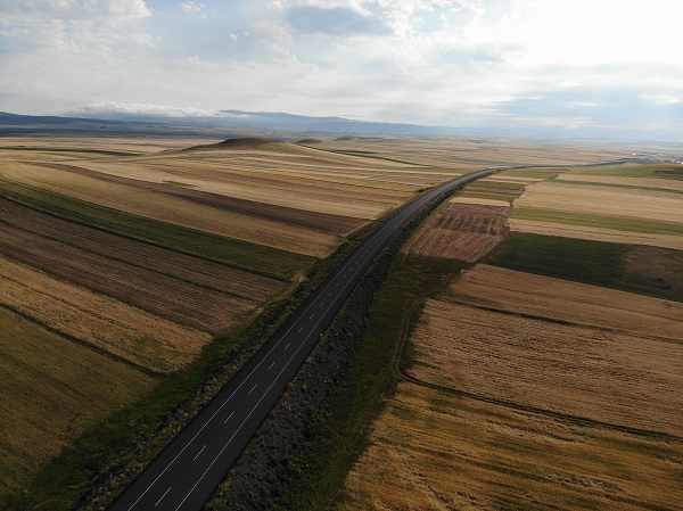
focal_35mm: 24
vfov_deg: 56.7
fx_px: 473
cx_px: 342
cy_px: 256
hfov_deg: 71.6
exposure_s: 1/1300
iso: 100
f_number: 2.8
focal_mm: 4.5
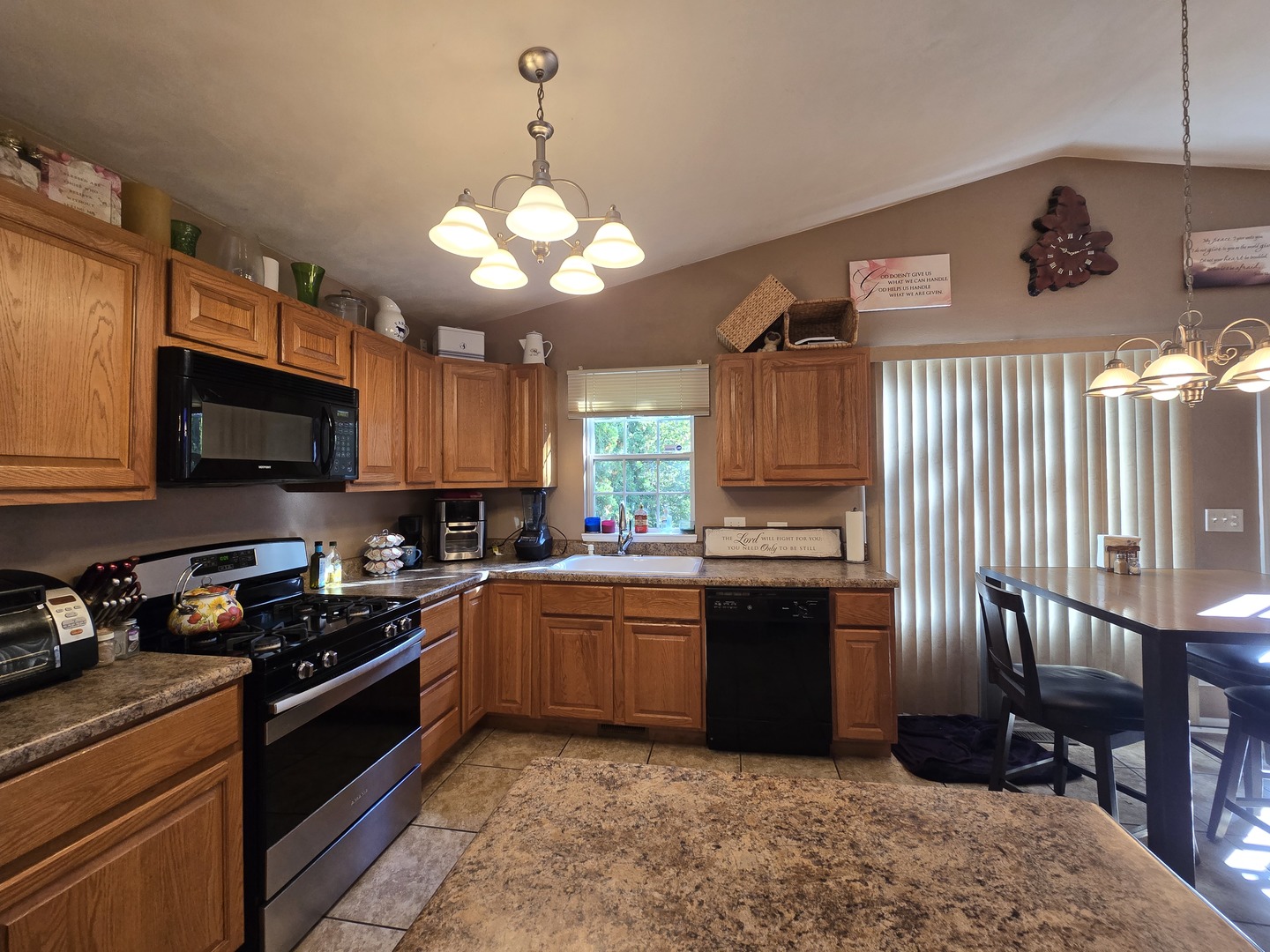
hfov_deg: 106.2
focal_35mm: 13
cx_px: 635
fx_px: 477
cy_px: 476
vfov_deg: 89.9
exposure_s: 1/60
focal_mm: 2.2
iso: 160
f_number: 2.2
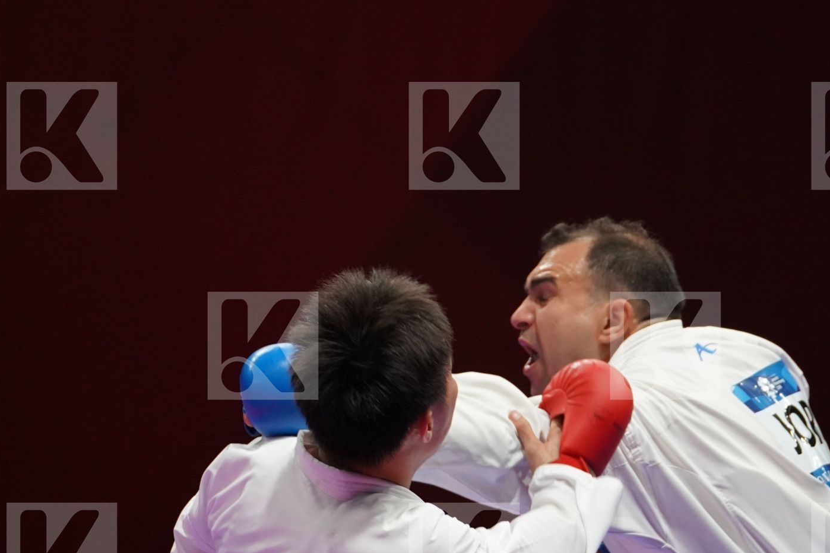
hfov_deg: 4.0
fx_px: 11780
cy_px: 346
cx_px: 464
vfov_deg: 2.7
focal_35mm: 511
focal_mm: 265
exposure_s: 1/1000
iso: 2500
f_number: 4
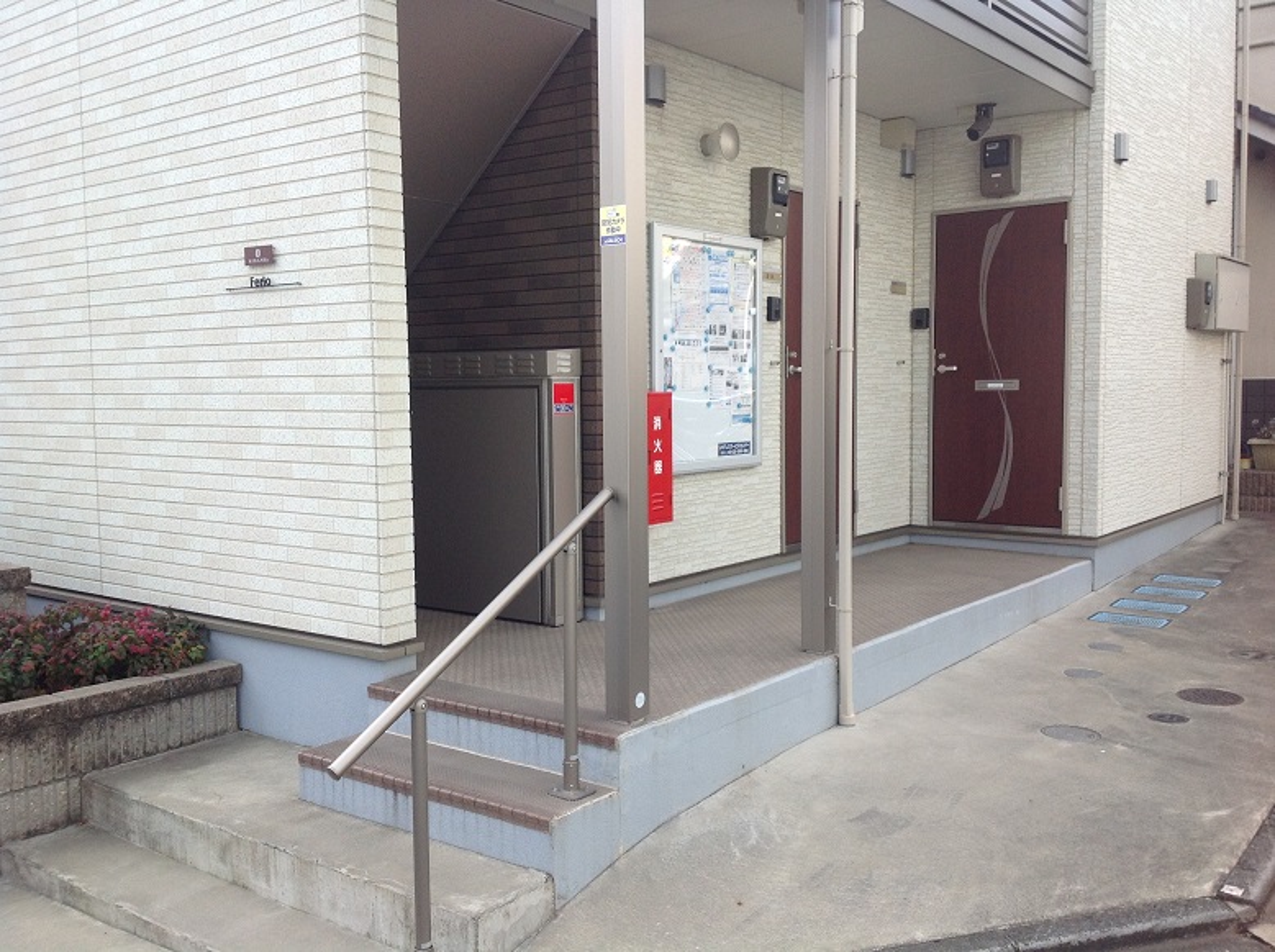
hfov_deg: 52.7
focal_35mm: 35
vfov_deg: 40.6
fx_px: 1287
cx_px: 638
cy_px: 476
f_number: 2.4
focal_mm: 4.28
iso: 50
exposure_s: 1/630
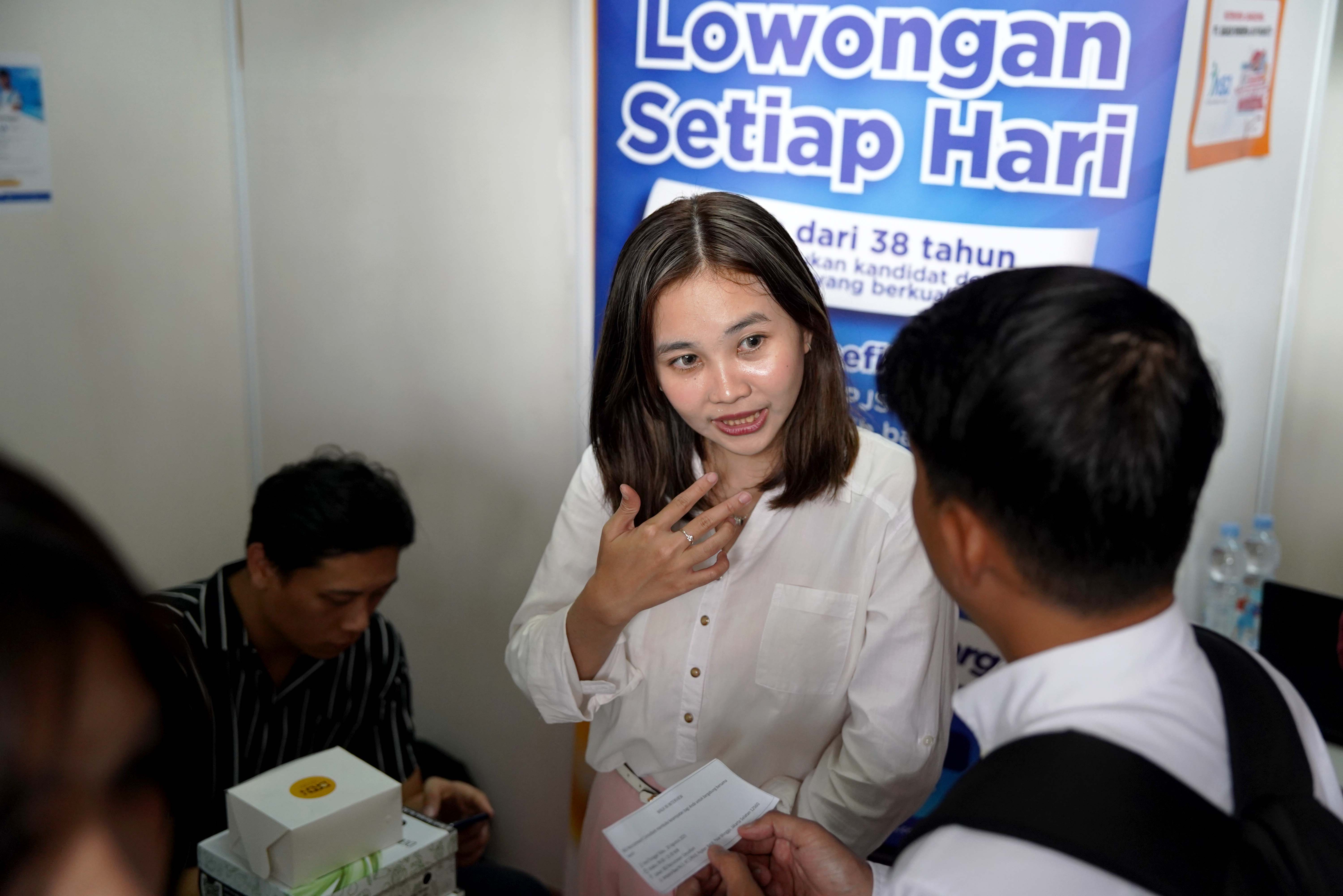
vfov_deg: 34.2
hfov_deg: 49.6
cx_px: 672
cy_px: 448
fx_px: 1455
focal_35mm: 39
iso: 2000
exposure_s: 1/125
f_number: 2.8
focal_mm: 39
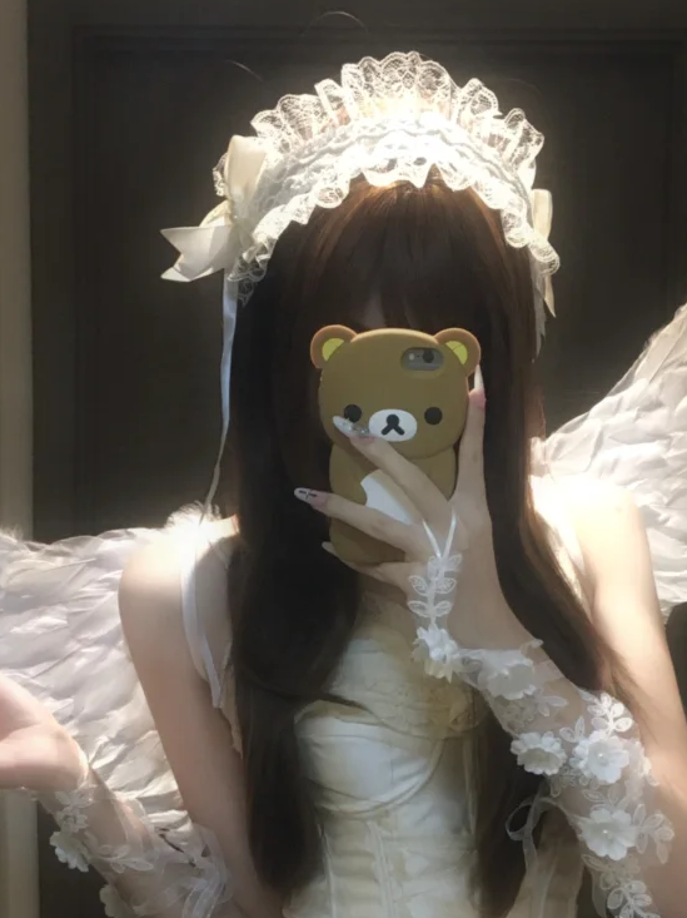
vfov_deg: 32.8
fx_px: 1510
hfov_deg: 25.6
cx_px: 364
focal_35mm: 57
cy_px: 744
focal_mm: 4.15
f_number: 2.2
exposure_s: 1/33
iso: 250
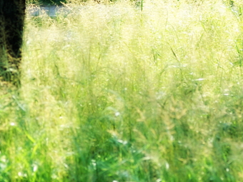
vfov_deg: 3.4
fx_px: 3047
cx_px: 103
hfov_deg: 4.6
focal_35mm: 434
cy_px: 28
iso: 125
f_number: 4
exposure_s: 1/250
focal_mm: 100
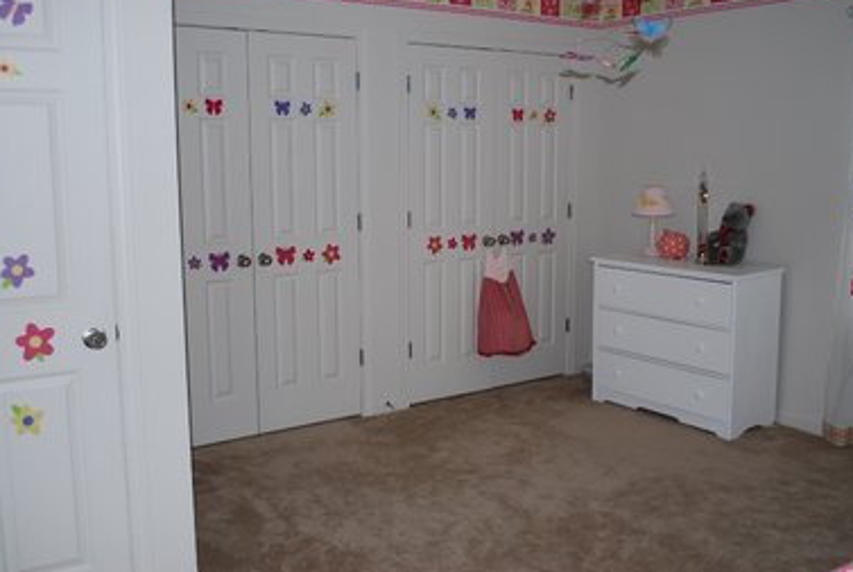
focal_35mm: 35
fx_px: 831
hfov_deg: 54.3
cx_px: 450
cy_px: 276
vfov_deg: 38.0
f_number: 4
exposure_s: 1/60
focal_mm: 22
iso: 200
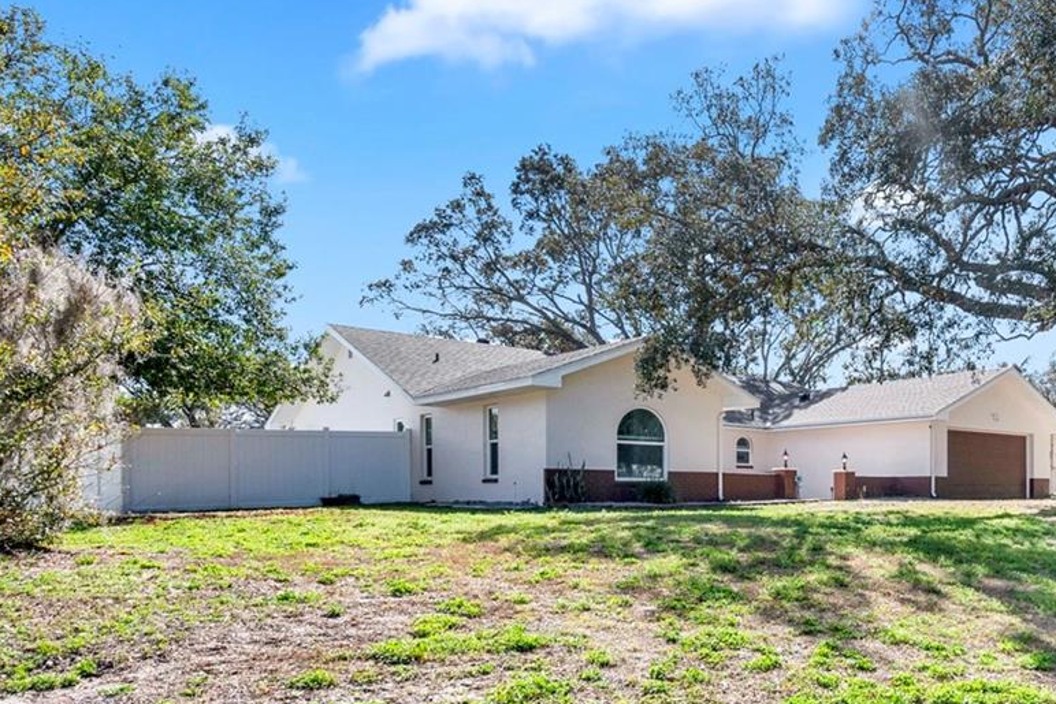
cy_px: 502
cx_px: 841
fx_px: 851
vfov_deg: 43.9
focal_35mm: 29
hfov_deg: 58.8
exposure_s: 1/1250
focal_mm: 14
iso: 250
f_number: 6.3
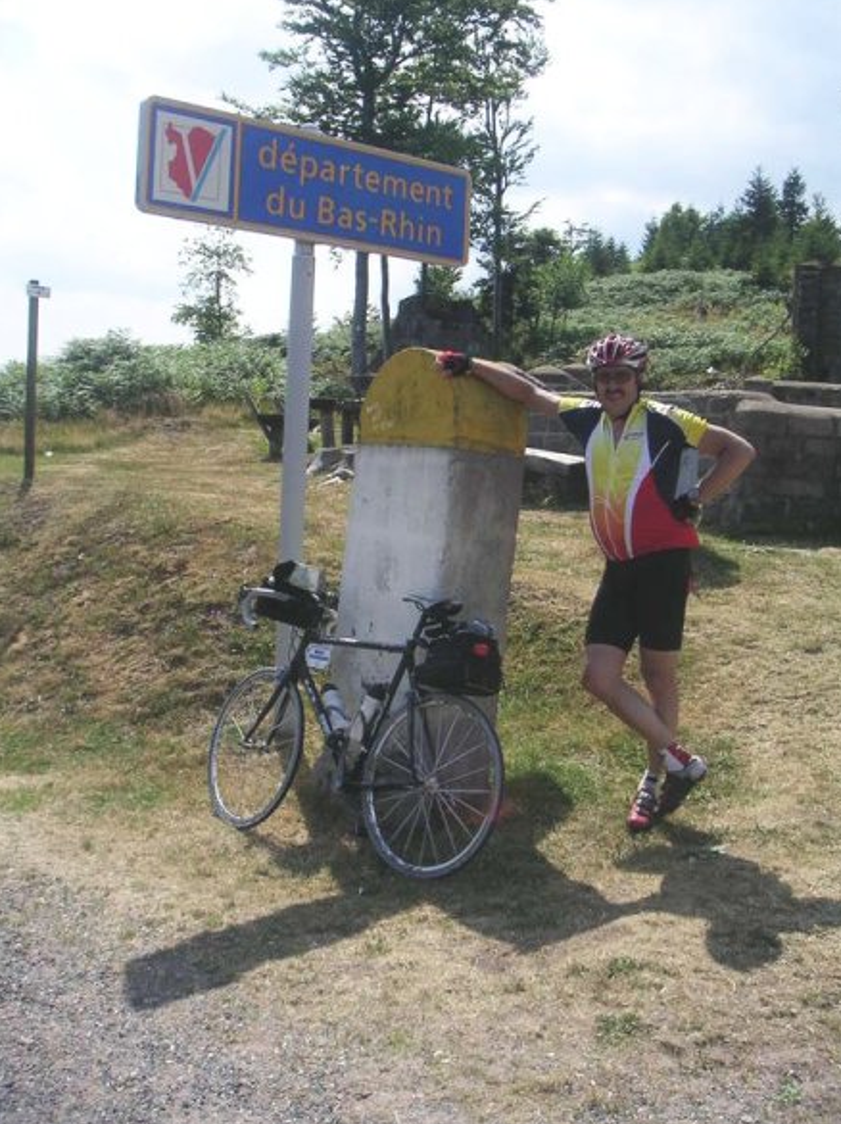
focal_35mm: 39
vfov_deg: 47.9
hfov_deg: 36.8
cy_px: 563
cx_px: 424
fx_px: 1265
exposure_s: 1/180
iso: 50
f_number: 6.7
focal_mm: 6
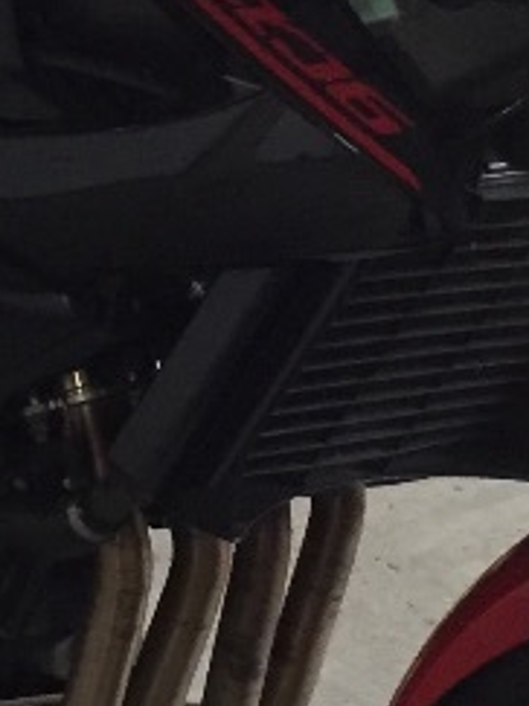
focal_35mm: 153
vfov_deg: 12.9
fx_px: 3120
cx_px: 163
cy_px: 291
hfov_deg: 9.7
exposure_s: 1/25
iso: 320
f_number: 2.2
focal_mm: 4.15
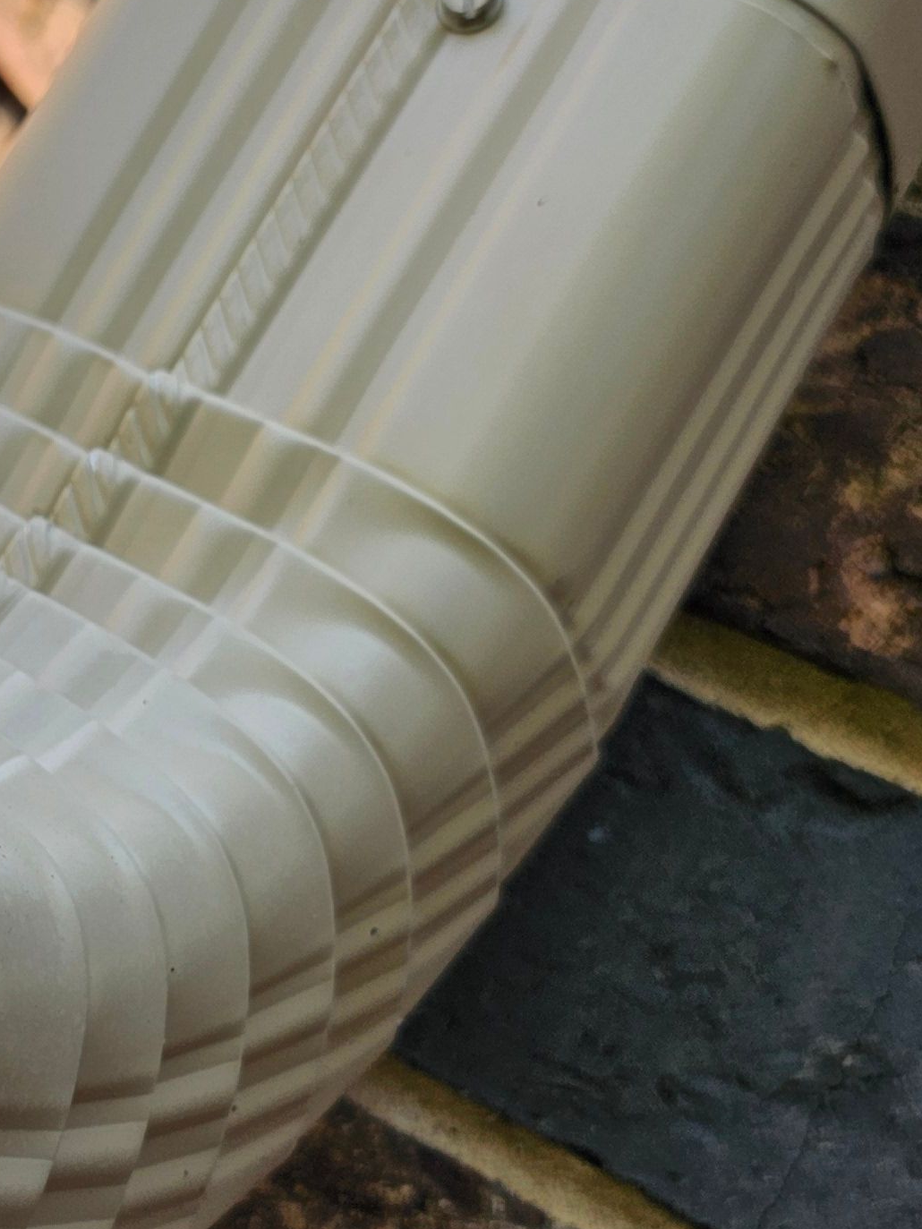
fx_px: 2379
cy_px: 704
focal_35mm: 67
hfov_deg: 20.5
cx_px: -184
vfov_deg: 28.9
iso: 12
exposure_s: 1/180
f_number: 1.7
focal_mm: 6.3
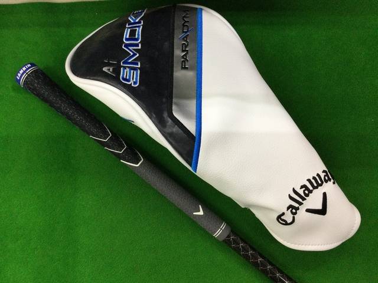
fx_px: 339
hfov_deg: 58.4
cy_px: 142
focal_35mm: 31
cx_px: 189
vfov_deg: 45.4
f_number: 2.4
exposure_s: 1/30
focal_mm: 3.3
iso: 40
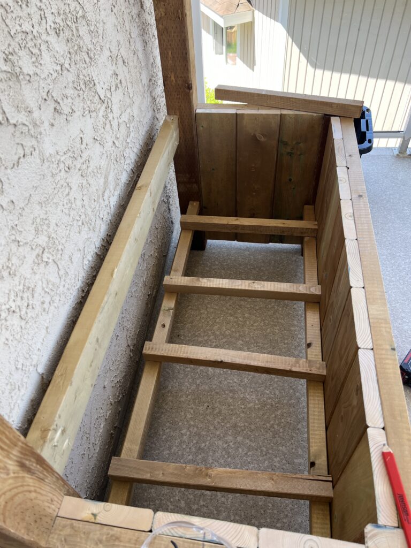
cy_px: 274
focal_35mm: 26
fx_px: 412
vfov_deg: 67.3
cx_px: 206
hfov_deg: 53.1
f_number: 1.5
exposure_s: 1/246
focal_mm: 5.7
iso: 40
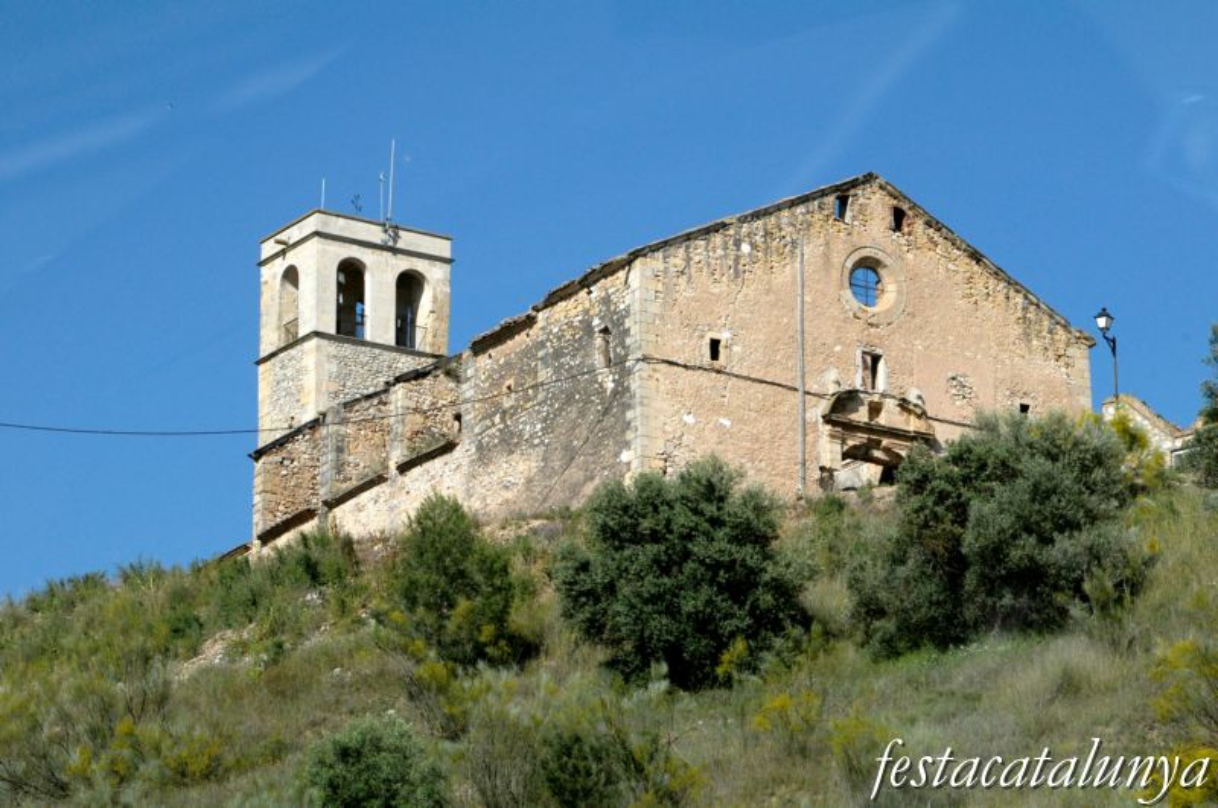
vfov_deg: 10.7
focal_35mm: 128
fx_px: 4308
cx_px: 609
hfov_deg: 16.1
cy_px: 404
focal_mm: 85
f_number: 14
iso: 250
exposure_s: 1/800
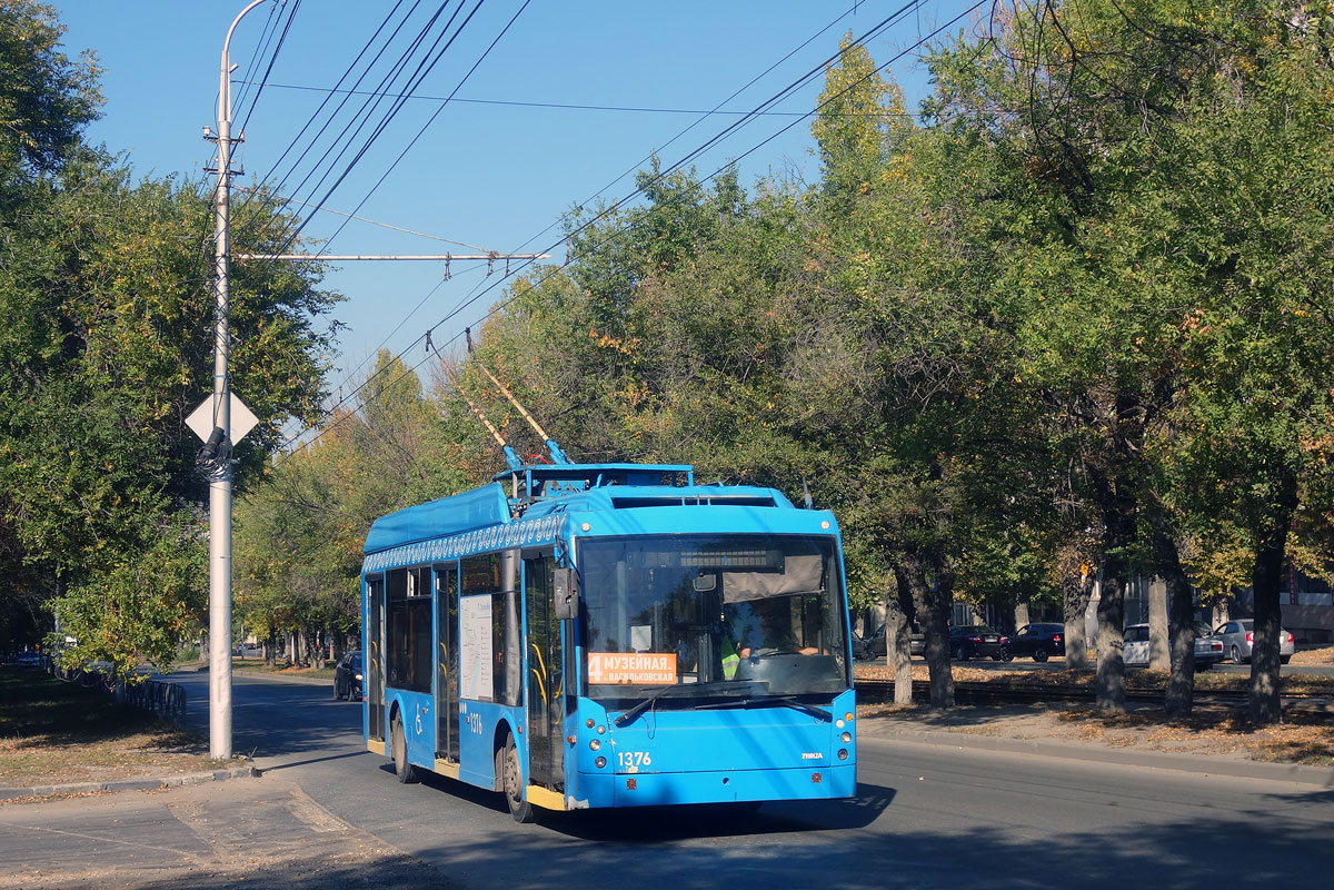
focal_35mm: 43
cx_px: 667
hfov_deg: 45.4
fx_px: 1593
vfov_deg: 31.2
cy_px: 445
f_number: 5.6
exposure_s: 1/500
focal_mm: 16.01
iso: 125
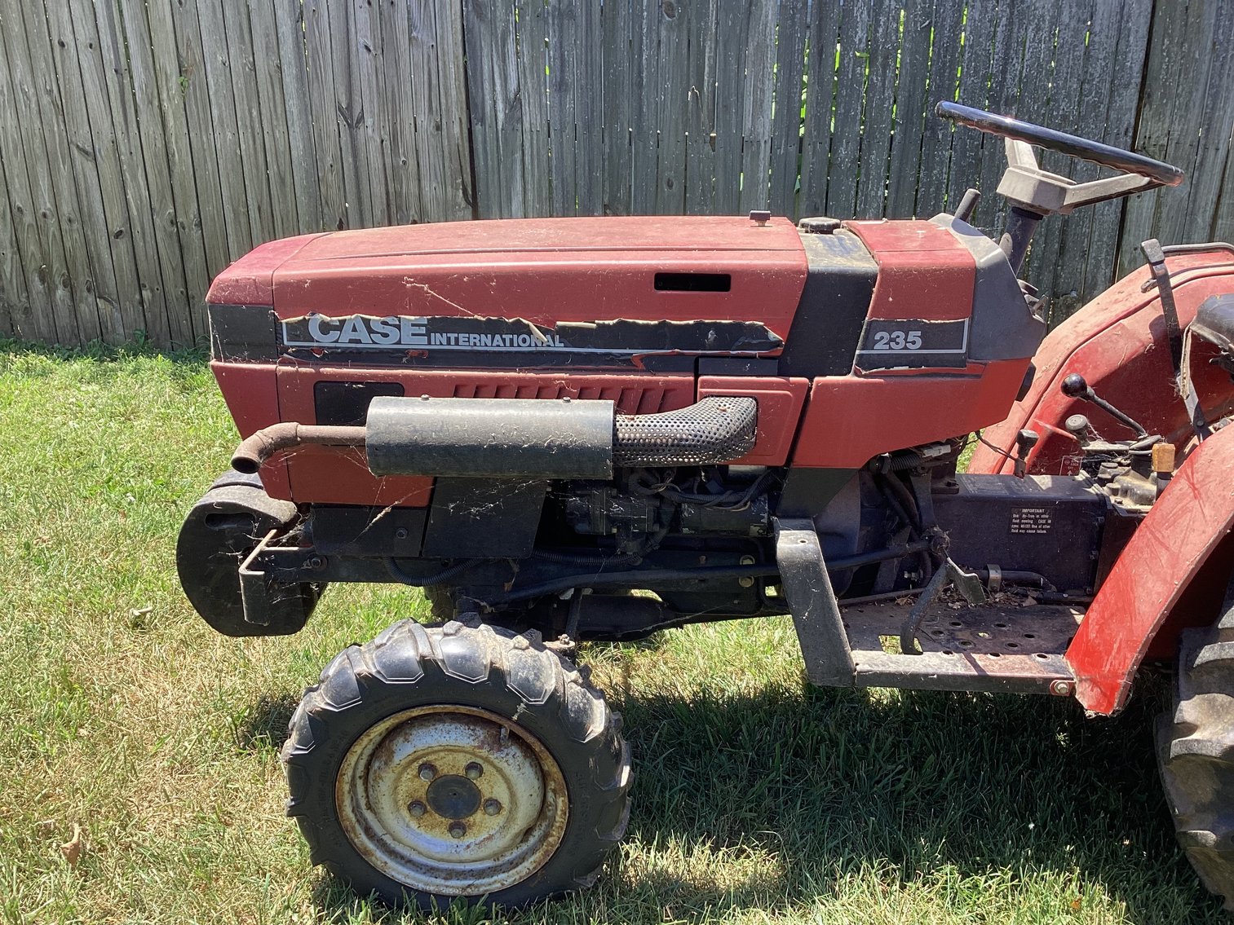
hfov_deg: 58.3
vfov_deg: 45.4
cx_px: 617
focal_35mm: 31
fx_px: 1105
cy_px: 462
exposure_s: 1/233
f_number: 2.4
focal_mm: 3.3
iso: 25
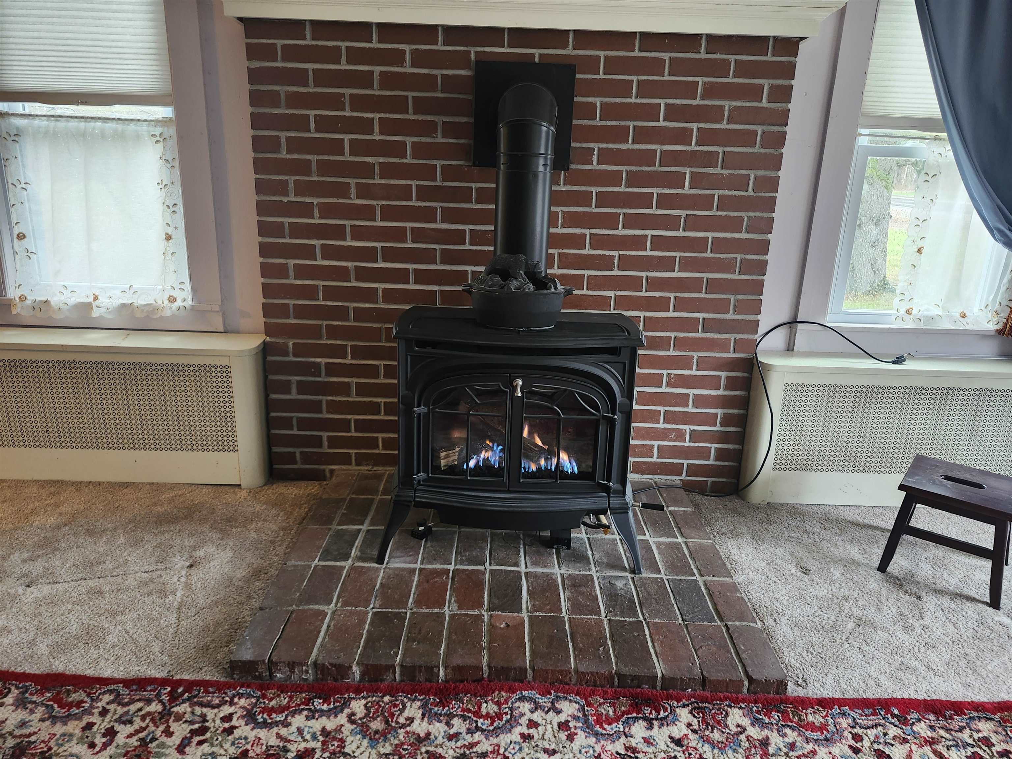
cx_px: 506
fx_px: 672
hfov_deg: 73.9
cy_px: 380
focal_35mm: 23
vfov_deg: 58.9
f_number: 1.8
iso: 500
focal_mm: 5.54
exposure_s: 1/24
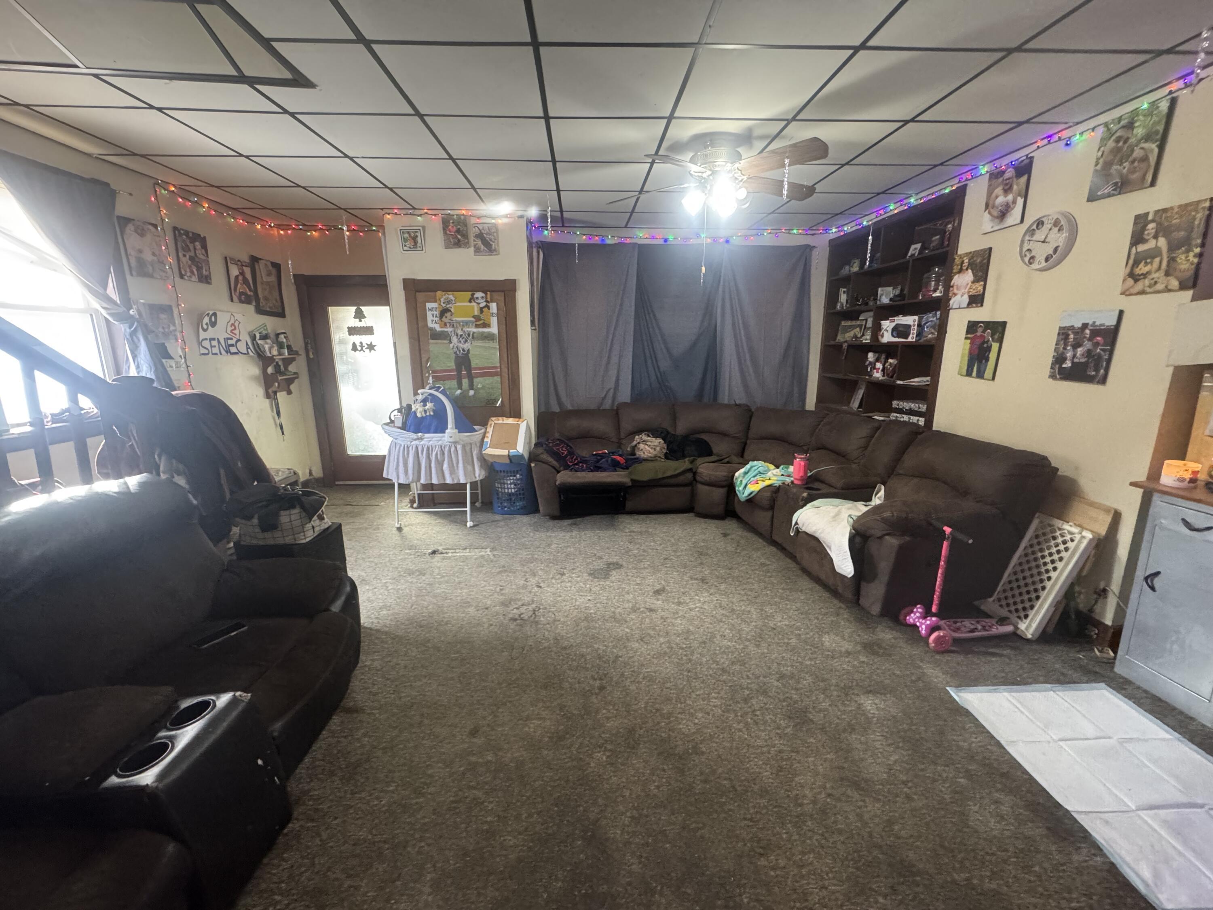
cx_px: 606
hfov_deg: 102.1
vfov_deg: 85.7
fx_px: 491
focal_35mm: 14
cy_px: 455
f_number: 2.2
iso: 800
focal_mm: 2.22
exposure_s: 1/60
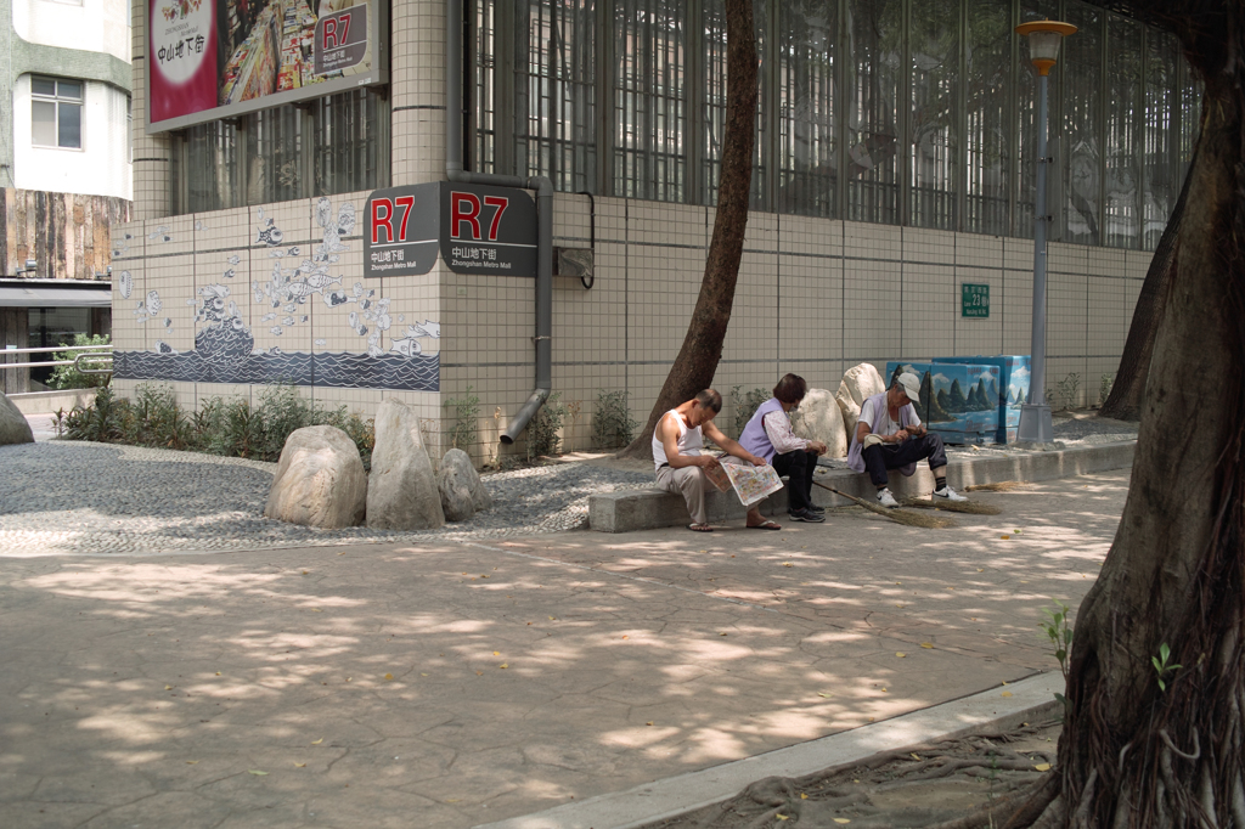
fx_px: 1417
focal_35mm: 41
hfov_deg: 47.4
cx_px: 622
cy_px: 414
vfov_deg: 32.6
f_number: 3.2
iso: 100
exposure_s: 1/160
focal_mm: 24.2
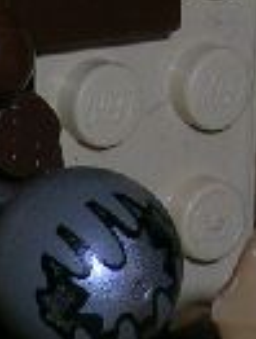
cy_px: 577
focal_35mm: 314
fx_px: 3081
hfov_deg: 4.7
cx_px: -13
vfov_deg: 6.2
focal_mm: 8
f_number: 5.5
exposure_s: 1/60.1
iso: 50
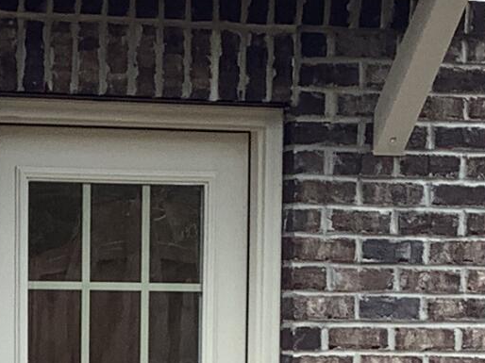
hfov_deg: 10.8
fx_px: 2535
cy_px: 539
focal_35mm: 181
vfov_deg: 8.0
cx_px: -18
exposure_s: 1/103
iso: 25
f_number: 2.4
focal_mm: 3.3
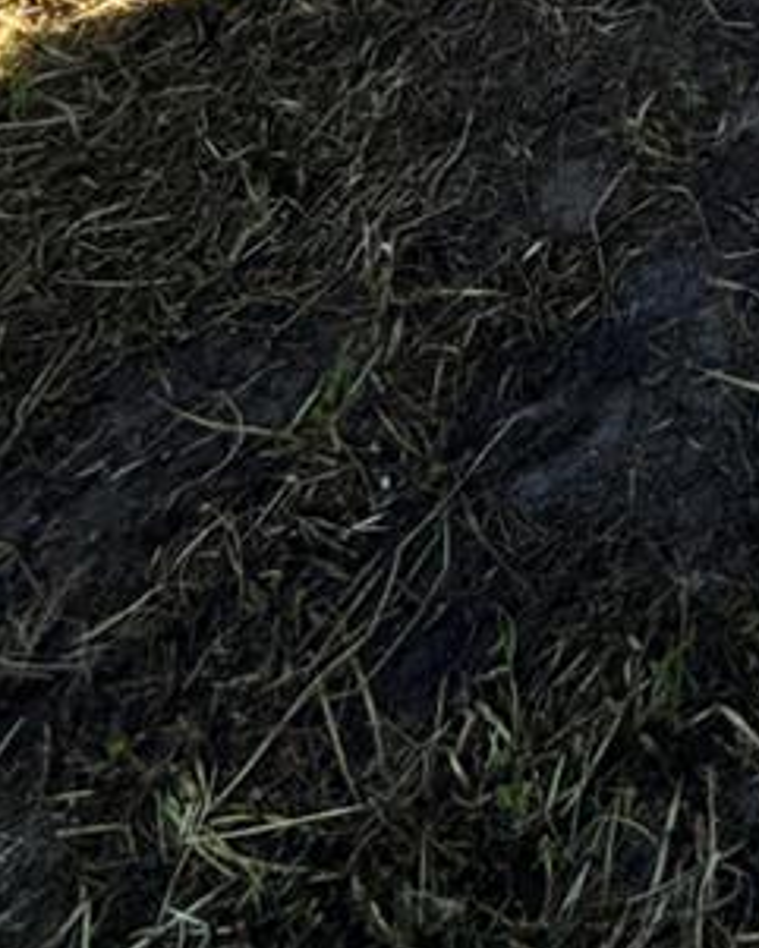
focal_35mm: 68
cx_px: 1110
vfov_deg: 18.4
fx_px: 1908
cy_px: -948
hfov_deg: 19.8
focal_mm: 2.22
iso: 40
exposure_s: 1/1034
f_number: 2.2
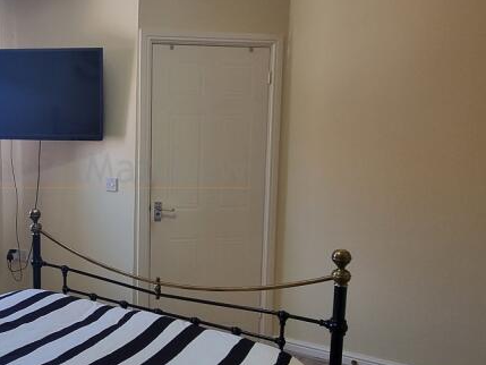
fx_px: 435
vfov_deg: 45.5
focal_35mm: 31
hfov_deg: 54.8
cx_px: 106
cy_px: 177
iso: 64
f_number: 2.2
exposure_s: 1/50
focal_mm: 2.2
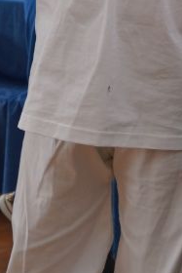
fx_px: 1570
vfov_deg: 9.7
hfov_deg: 6.6
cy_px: -97
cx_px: 240
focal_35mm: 207
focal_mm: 39.1
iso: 1000
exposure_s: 1/200
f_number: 5
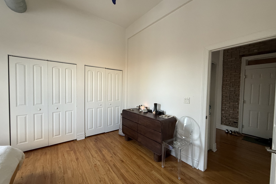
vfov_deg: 77.3
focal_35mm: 15
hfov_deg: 100.4
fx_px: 115
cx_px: 136
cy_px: 92
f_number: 2.2
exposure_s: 1/99
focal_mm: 2.22
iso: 200
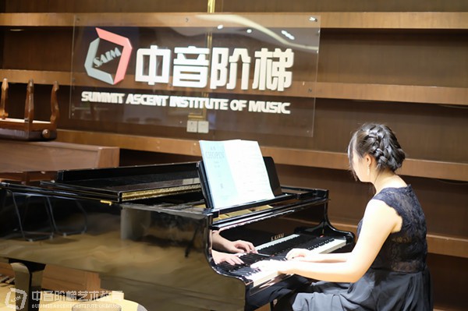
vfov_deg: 25.5
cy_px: 156
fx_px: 688
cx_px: 234
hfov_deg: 37.5
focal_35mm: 53
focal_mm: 35
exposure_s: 1/75
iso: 1250
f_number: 1.4
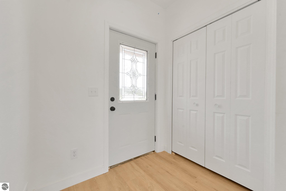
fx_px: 111
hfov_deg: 104.2
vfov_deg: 81.2
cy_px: 96
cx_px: 143
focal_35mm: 14
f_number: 11
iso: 2500
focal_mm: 14
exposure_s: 1/400
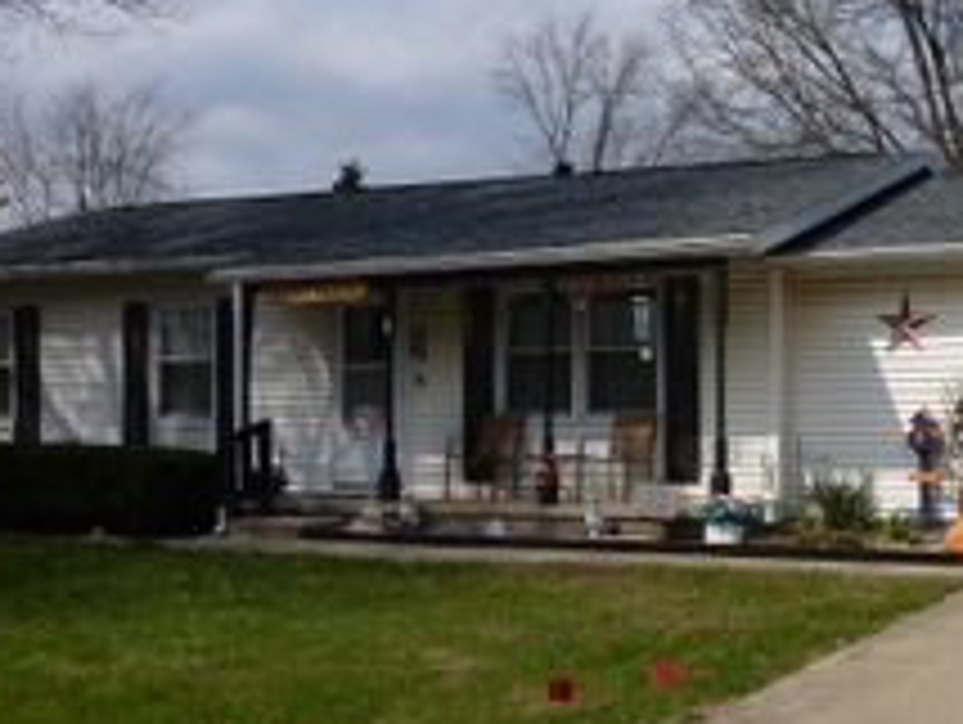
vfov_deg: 26.0
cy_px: 470
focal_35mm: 56
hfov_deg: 32.8
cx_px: 846
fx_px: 1560
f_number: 4
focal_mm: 4.3
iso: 100
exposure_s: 1/1600
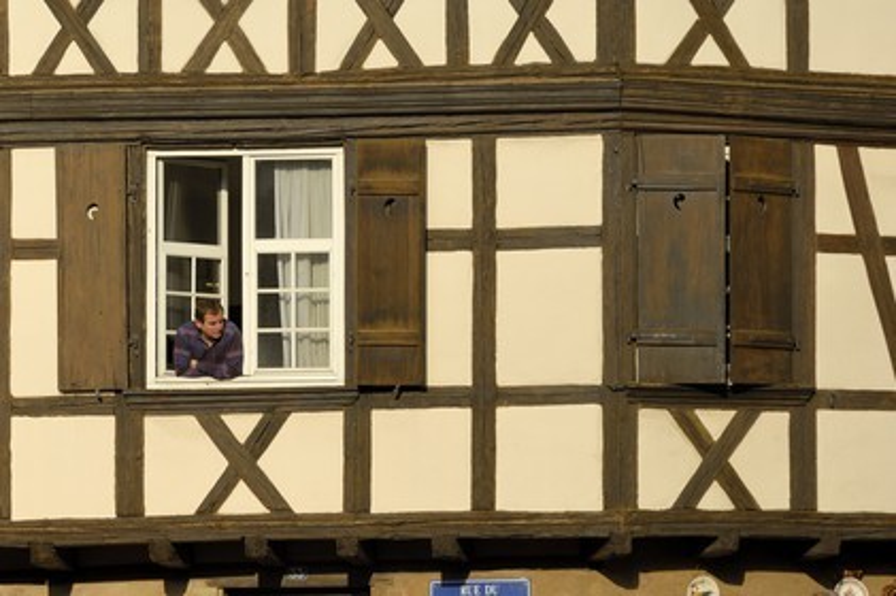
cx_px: 448
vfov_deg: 6.8
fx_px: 5036
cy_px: 298
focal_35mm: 202
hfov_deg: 10.2
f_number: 5
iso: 100
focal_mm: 135
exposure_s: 1/400
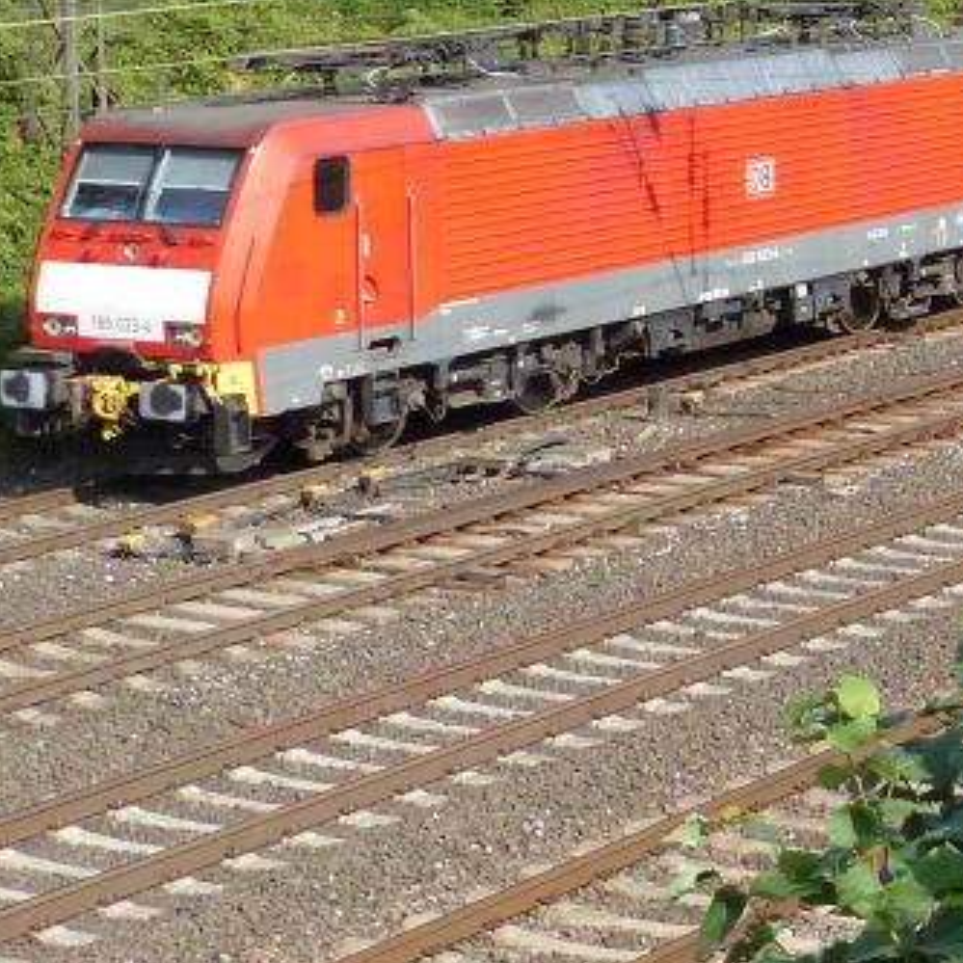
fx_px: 3808
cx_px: 1030
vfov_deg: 14.1
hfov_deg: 14.1
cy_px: -119
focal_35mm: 121
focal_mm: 6.8
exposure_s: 1/640
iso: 100
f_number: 3.2
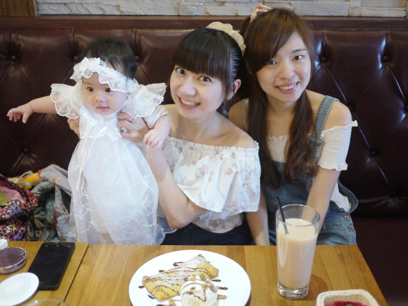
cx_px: 204
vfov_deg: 36.0
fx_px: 471
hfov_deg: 46.8
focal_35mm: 40
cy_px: 153
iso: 640
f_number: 1.7
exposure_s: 1/60
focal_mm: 20
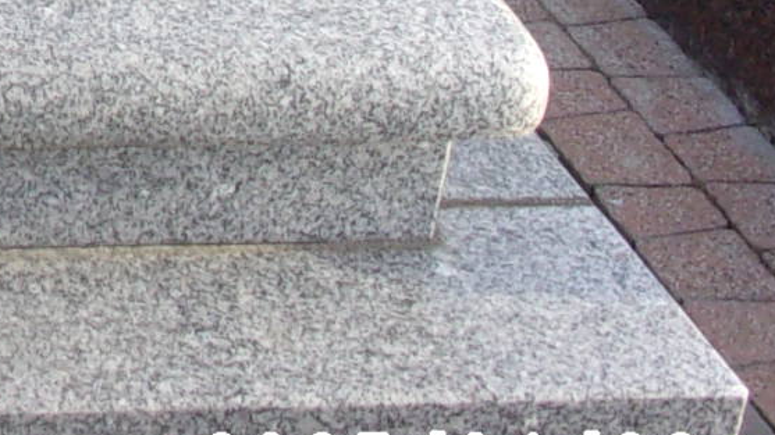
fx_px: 2917
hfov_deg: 13.7
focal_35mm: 142
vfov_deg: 8.0
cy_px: -506
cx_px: -577
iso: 80
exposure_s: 1/140
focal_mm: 5.1
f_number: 3.9
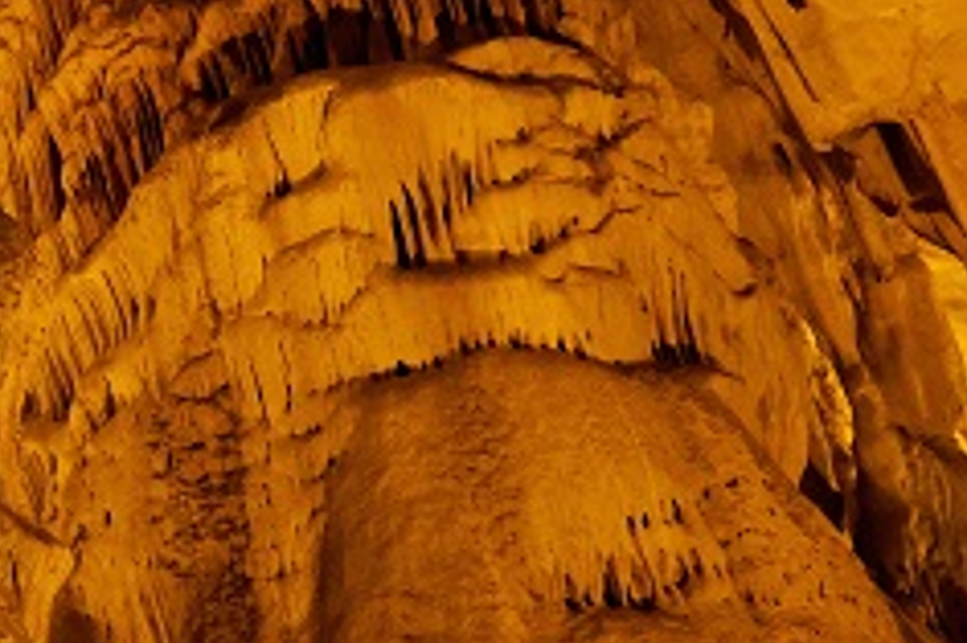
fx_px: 1637
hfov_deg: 28.6
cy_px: 221
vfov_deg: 22.2
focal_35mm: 61
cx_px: -188
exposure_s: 1/100
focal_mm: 16
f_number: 4
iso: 4000
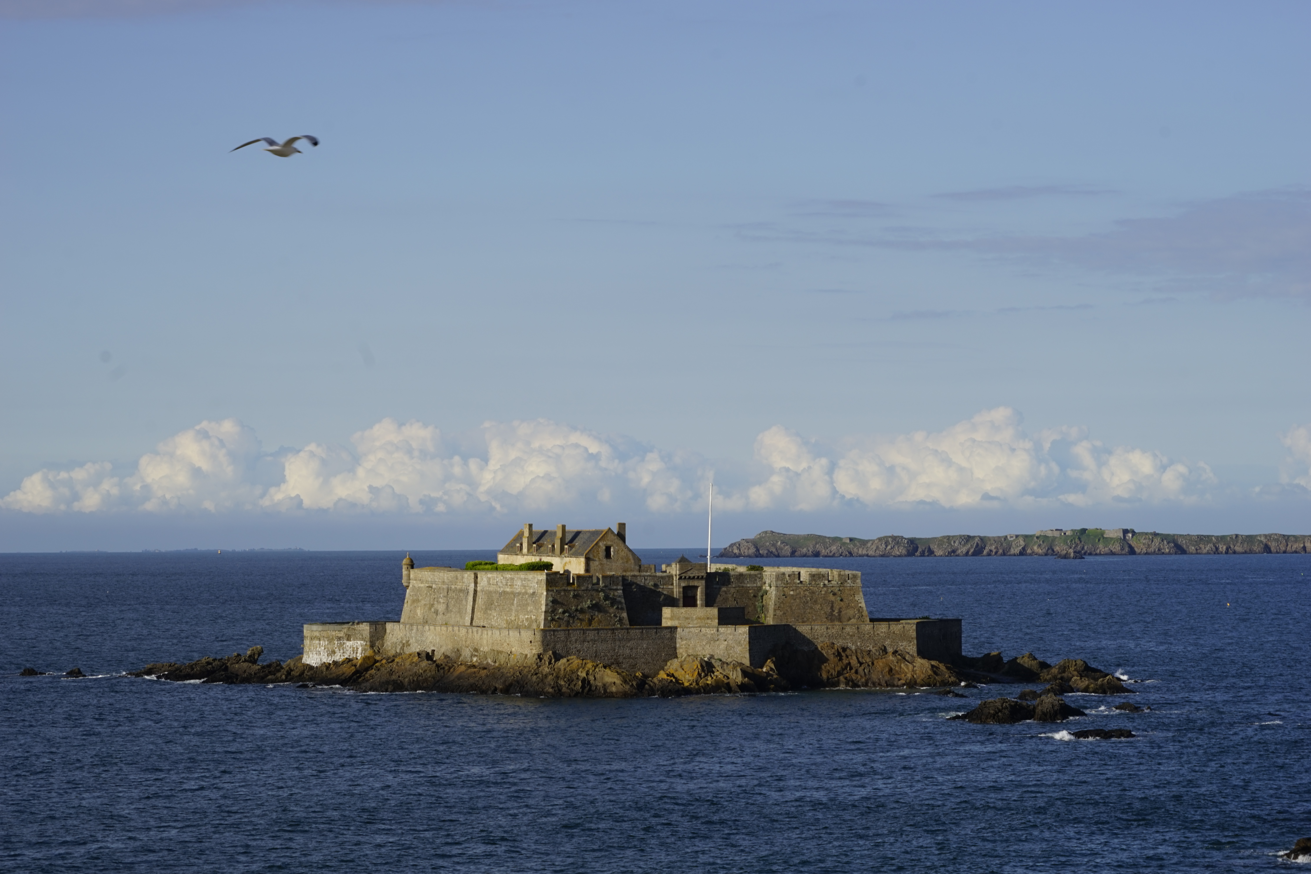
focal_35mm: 124
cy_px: 437
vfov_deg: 11.1
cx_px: 656
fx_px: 4515
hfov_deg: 16.5
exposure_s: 1/200
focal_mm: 124
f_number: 11
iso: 100
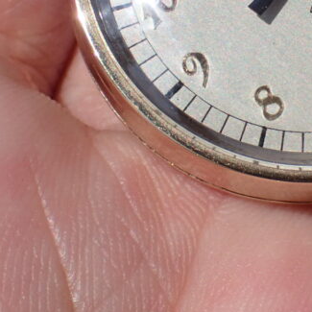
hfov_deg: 8.5
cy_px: 15
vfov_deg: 8.5
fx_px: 2101
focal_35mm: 206
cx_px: 291
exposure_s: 1/640
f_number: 5.6
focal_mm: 13.47
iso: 100
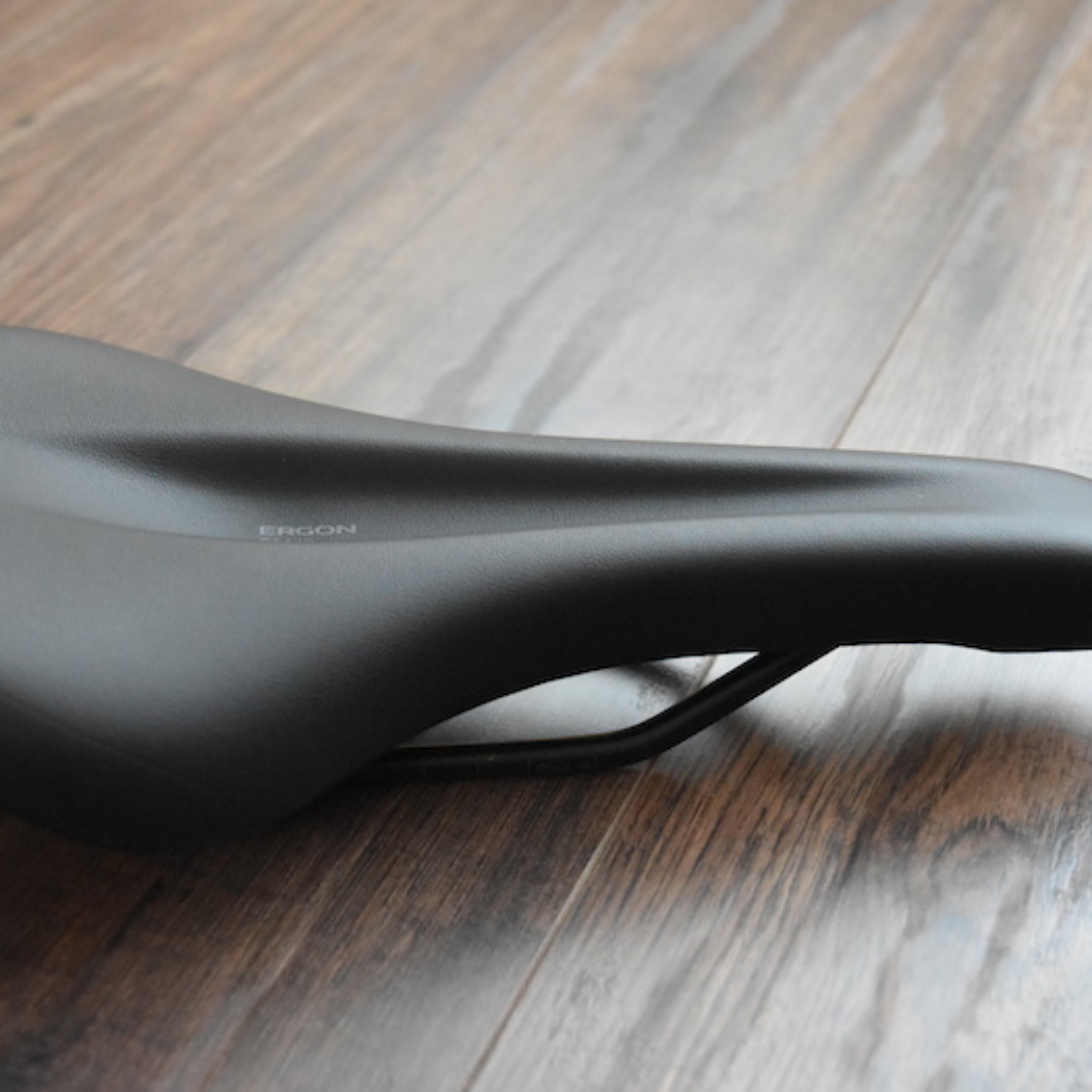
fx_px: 2356
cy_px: 546
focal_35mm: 66
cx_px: 461
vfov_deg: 26.1
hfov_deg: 26.1
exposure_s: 1/30
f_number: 4.5
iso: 6400
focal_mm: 34
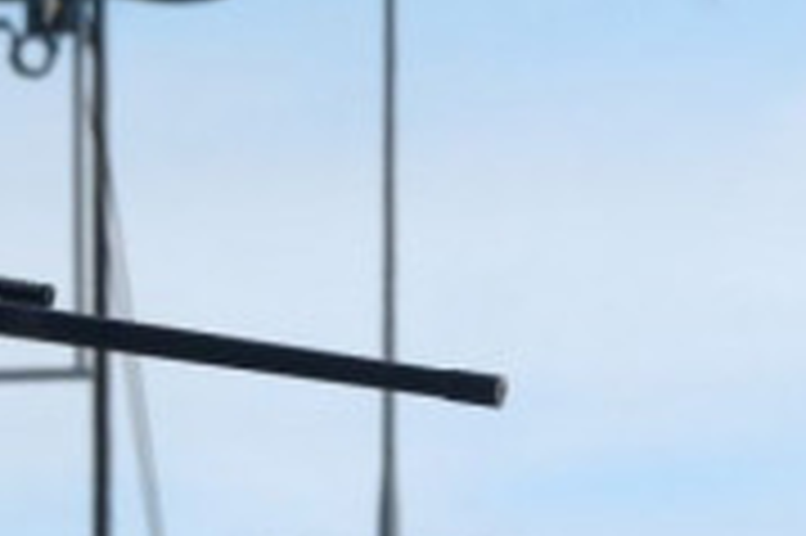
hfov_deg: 1.5
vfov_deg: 1.0
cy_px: 63
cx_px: -441
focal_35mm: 1338
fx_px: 29928
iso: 100
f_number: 8
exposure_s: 1/500
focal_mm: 200
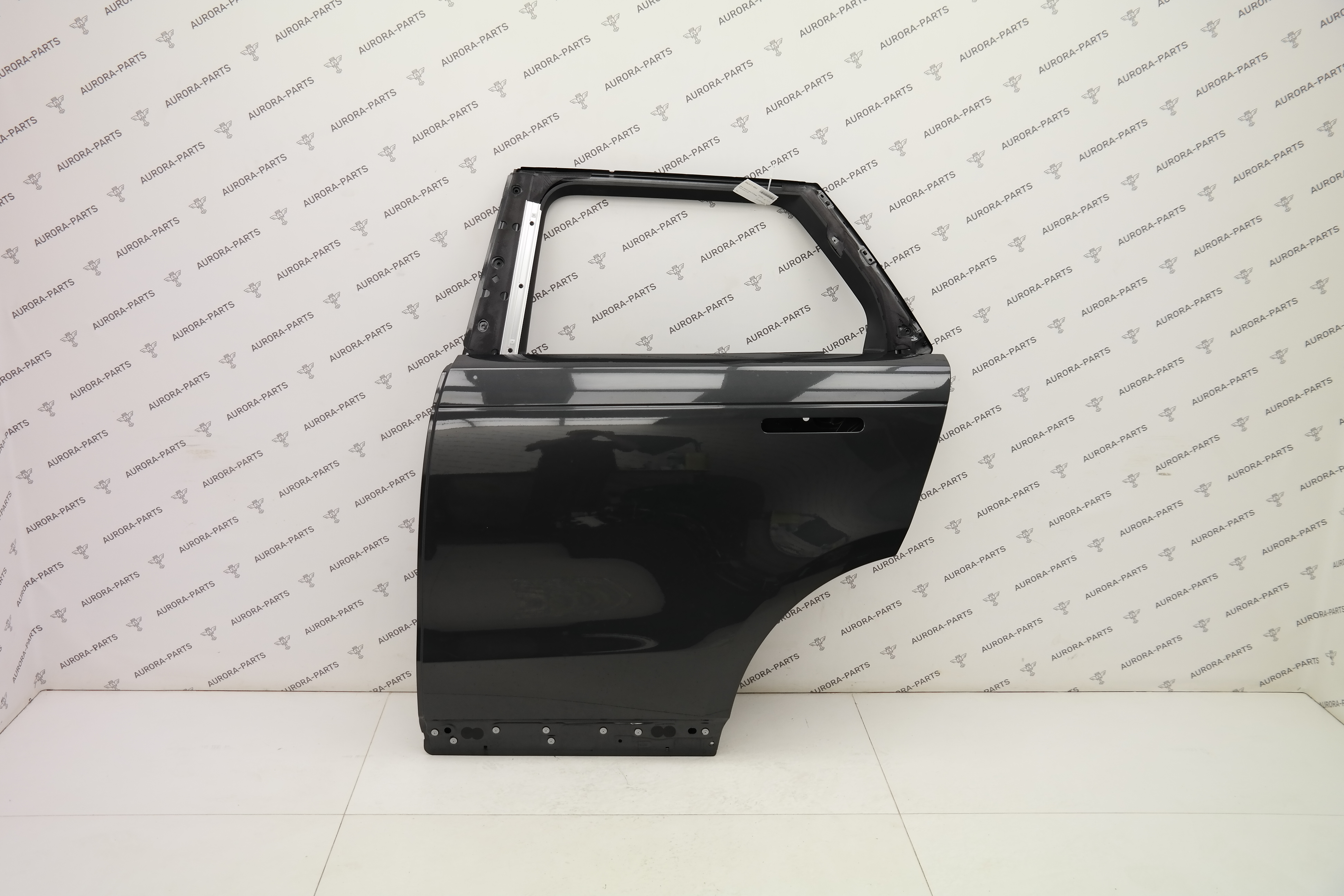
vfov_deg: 36.9
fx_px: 1344
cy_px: 448
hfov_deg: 53.1
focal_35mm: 36
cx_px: 672
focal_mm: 24
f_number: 4
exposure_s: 1/80
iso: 200
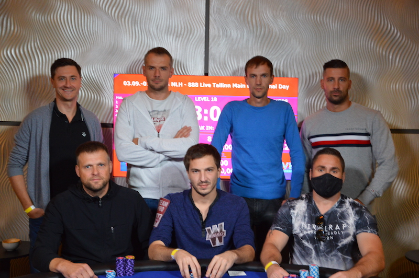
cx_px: 210
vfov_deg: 29.8
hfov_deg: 43.6
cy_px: 139
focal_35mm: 45
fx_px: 523
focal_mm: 30
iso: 1250
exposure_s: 1/60
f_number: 4.2
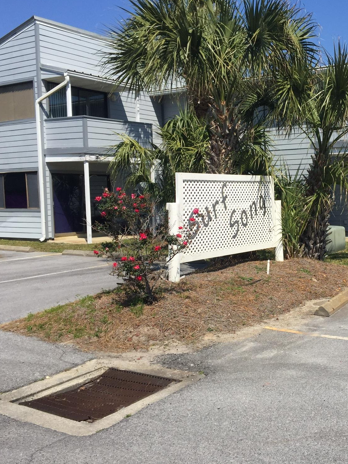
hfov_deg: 34.7
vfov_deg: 46.8
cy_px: 236
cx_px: 287
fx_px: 536
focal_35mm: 40
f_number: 2.2
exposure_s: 1/2639
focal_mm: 4.15
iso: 32
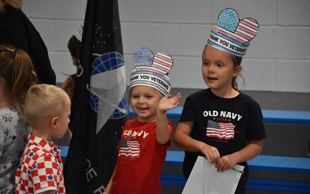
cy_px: 90
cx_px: 155
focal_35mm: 215
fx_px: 1816
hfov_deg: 9.8
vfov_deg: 6.1
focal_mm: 140
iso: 6400
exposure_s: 1/320
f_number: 5.6
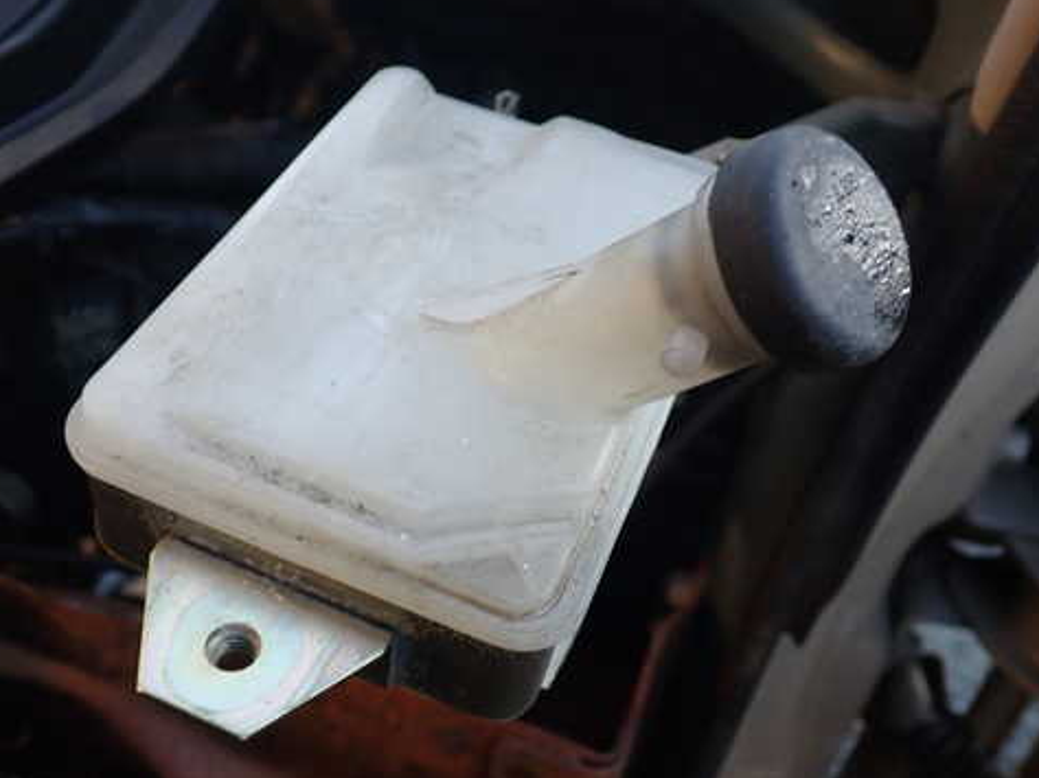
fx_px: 1140
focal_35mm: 38
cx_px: 445
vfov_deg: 37.7
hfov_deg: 48.8
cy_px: 353
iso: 125
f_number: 2.3
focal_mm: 5.4
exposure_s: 1/60
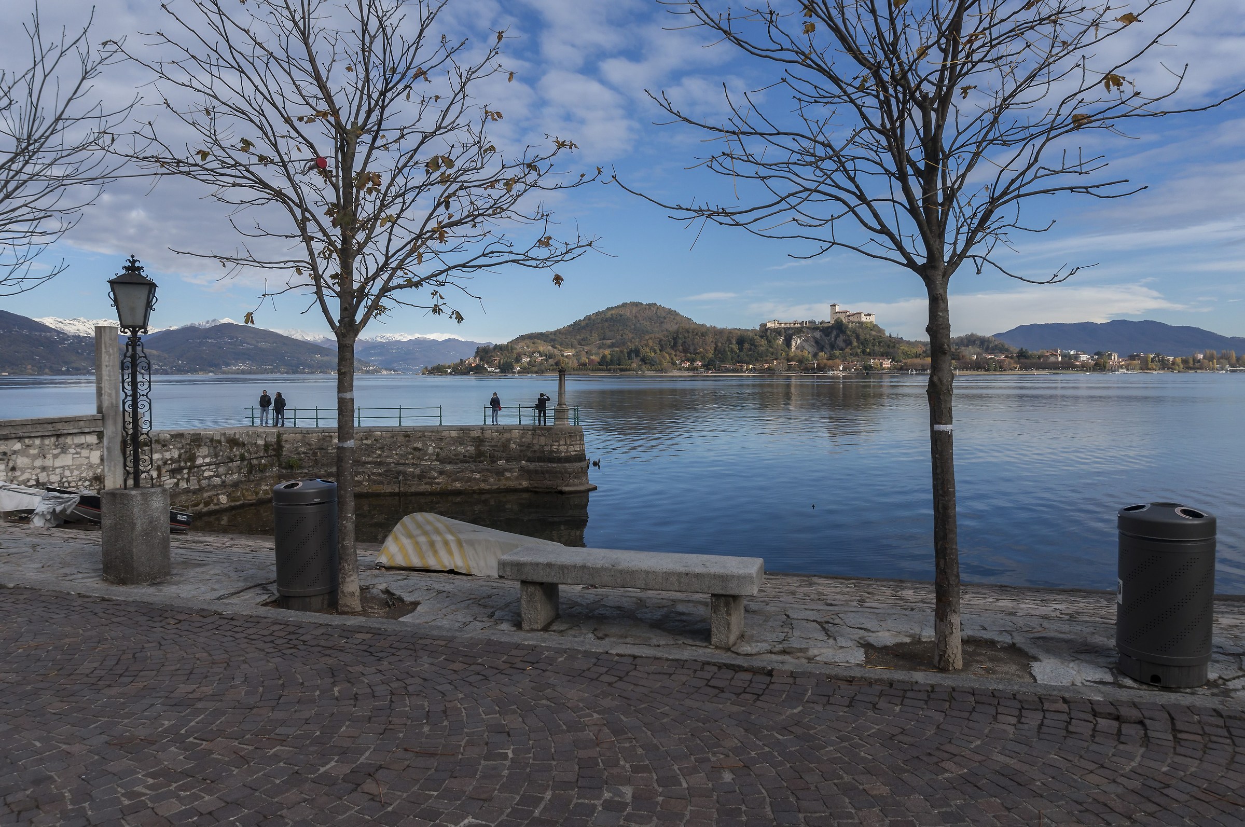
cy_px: 414
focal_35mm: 24
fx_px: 829
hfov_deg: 73.8
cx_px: 622
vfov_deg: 53.0
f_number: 8
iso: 200
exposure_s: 1/640
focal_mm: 16
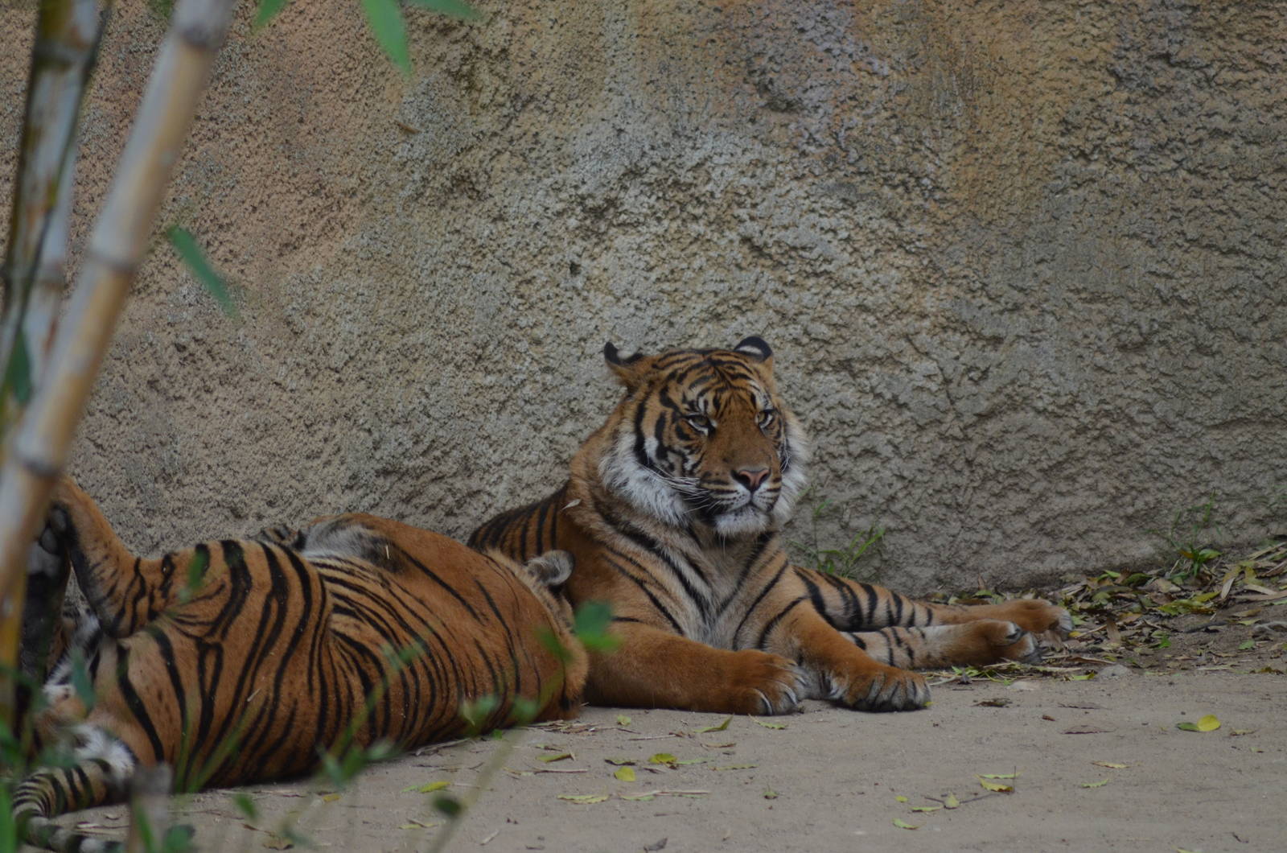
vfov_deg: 3.0
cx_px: 644
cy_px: 426
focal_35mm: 450
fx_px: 16055
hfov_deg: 4.6
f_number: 5.6
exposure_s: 1/800
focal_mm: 300
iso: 800
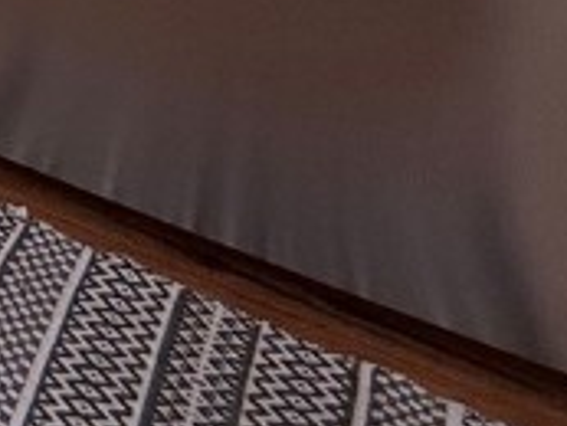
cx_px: -826
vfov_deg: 12.5
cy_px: -682
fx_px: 1360
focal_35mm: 83
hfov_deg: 14.4
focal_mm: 2.22
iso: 250
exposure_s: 1/60
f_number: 2.2
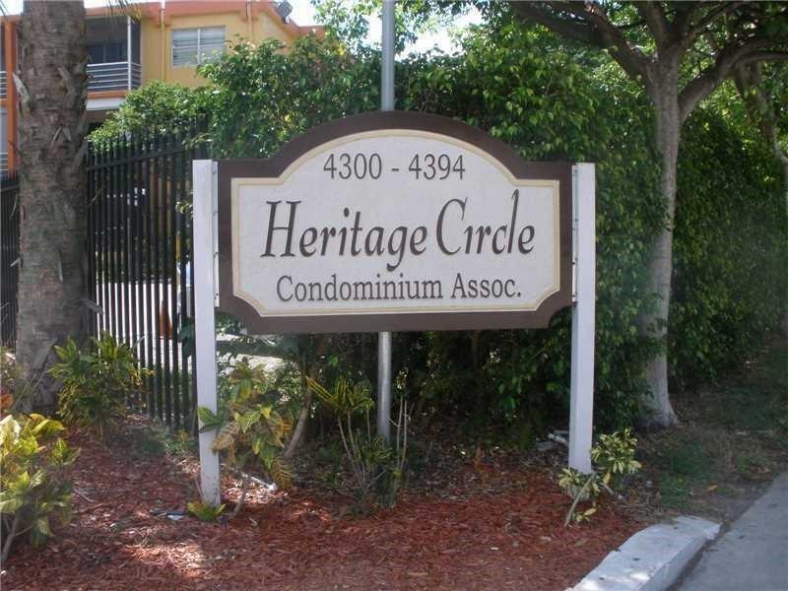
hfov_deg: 51.4
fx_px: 820
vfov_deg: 39.7
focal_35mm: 36
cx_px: 394
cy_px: 296
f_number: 5.6
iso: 80
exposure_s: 1/160
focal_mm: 6.3
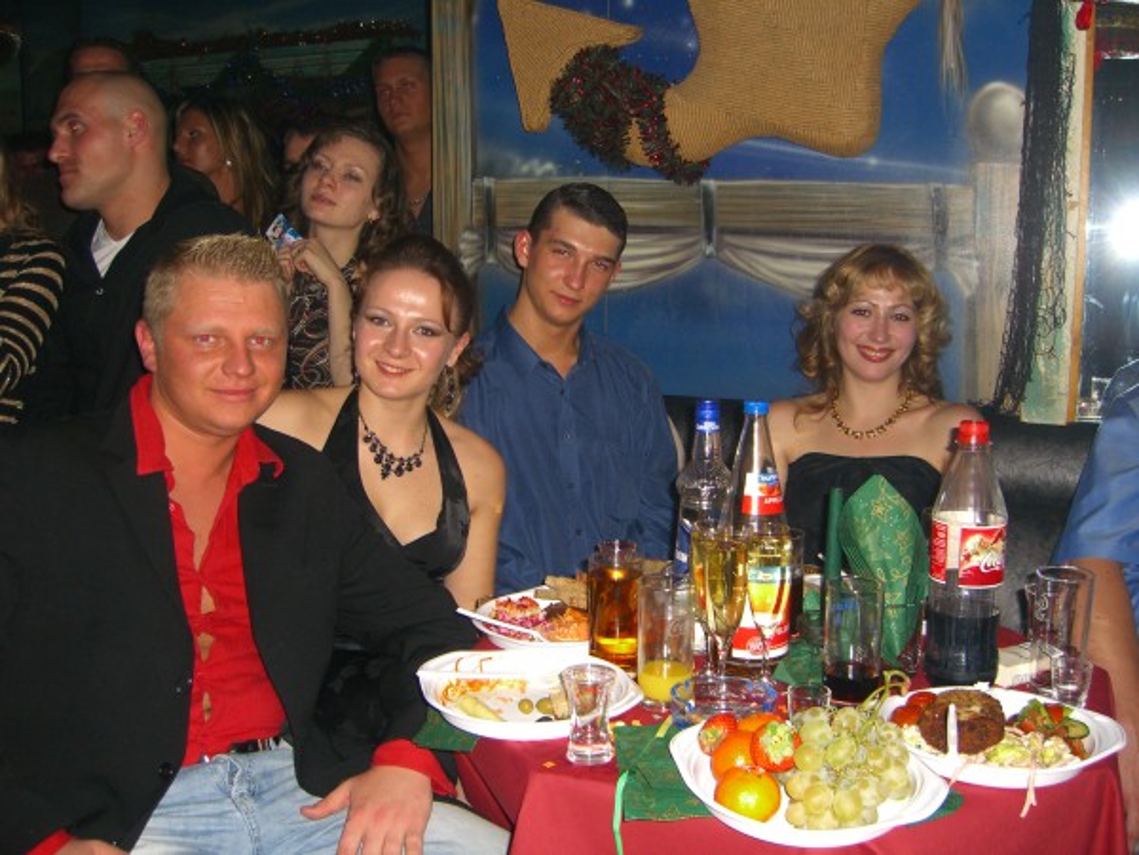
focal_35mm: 38
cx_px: 570
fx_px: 1250
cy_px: 428
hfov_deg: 49.0
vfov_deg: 37.7
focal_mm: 7.9
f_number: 2.8
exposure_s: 1/60
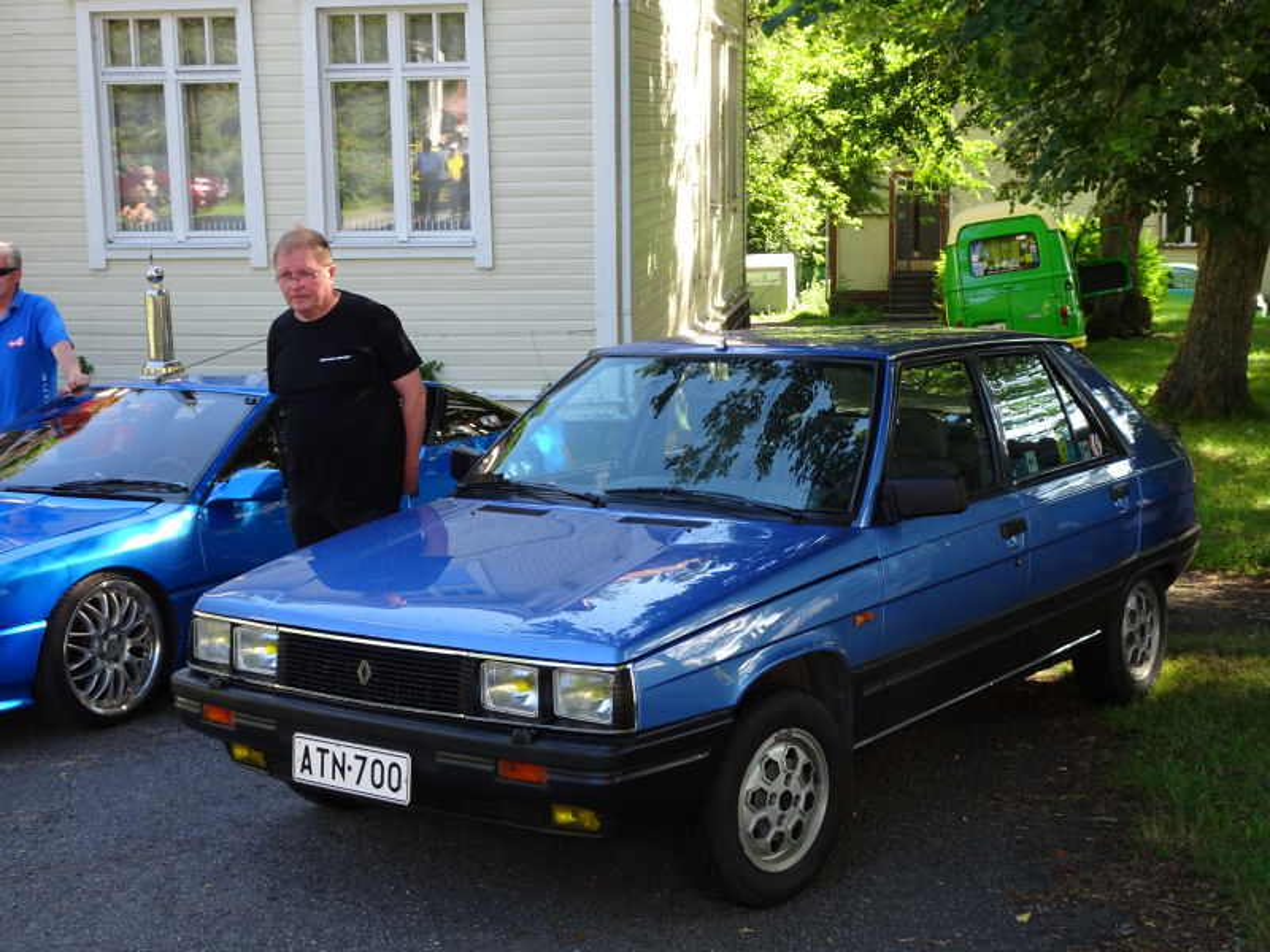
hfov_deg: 38.2
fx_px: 1834
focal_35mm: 50
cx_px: 635
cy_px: 476
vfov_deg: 29.1
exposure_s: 1/50
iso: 80
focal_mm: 8.51
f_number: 4.5
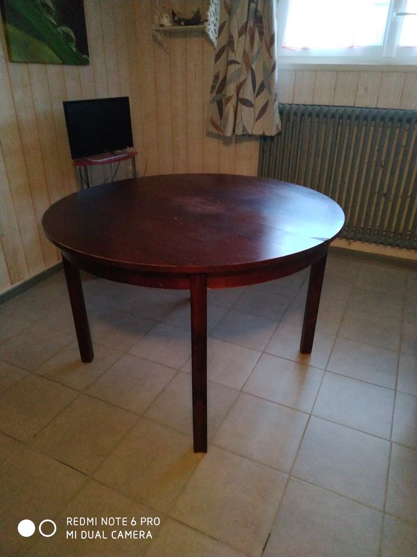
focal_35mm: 24
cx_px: 208
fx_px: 385
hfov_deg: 56.8
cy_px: 278
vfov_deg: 71.6
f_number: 1.9
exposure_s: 1/20
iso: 1600
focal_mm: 3.94
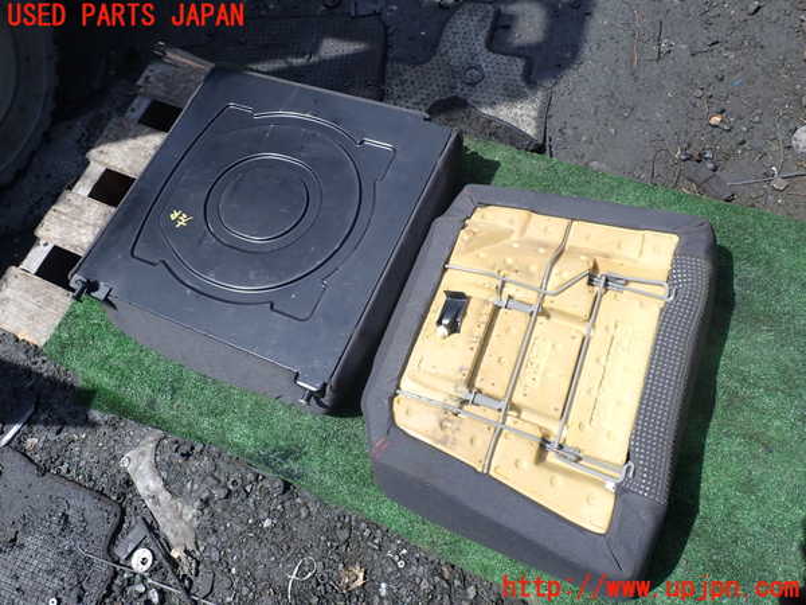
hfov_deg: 69.4
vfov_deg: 54.9
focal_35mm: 25
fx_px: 582
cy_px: 302
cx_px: 403
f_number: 8
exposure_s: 1/160
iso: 100
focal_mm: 4.5
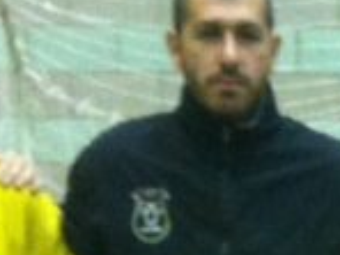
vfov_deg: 6.0
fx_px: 2377
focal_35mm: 242
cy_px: 534
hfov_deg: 8.0
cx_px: 480
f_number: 2.8
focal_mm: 3.85
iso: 250
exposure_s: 1/15
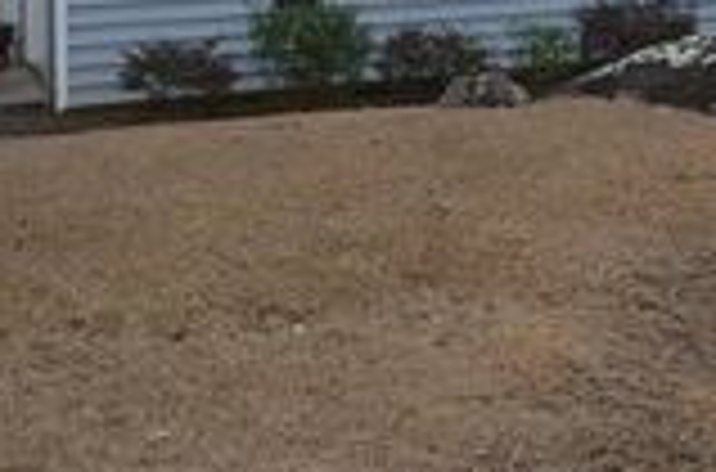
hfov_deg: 22.6
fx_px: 1686
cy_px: -227
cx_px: 797
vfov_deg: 14.9
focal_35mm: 85
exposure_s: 1/640
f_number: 3.5
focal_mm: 18
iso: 100
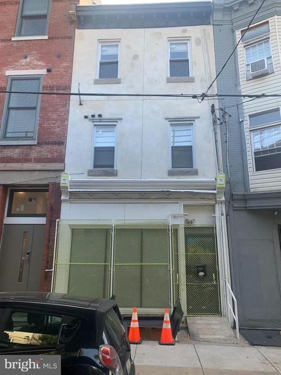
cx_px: 140
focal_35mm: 26
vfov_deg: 67.3
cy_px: 188
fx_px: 282
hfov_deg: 53.0
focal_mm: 4.25
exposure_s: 1/175
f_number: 1.8
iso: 25
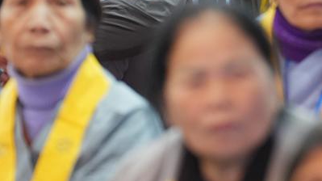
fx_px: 5377
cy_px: -35
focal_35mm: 630
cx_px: 251
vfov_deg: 1.9
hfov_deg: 3.4
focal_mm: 200
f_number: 2.8
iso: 3200
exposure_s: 1/100
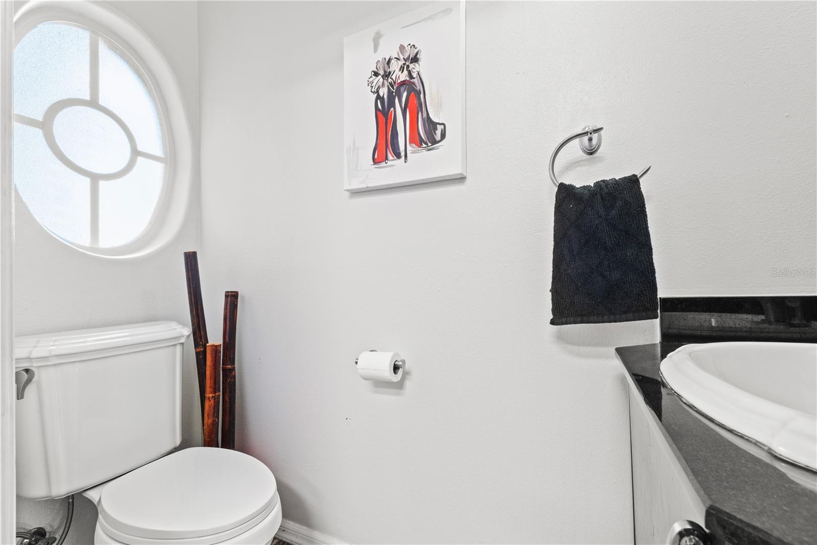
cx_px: 408
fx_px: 340
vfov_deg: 77.3
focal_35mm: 15
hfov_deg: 100.4
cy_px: 272
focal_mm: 10
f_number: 8
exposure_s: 1/3
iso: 250
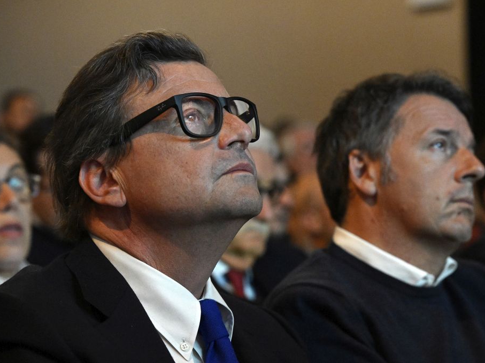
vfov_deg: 19.4
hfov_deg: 25.7
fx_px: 1065
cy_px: 181
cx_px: 259
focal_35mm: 76
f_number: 3.5
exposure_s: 1/40
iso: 5000
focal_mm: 70
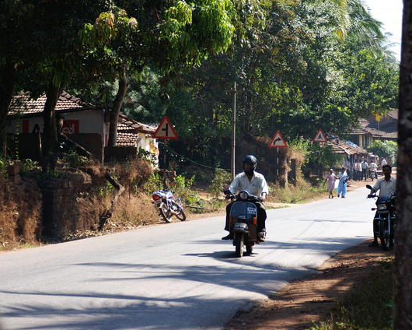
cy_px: 165
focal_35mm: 119
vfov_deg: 13.0
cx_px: 218
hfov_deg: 16.2
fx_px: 1451
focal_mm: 70
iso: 100
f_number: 5
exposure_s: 1/400
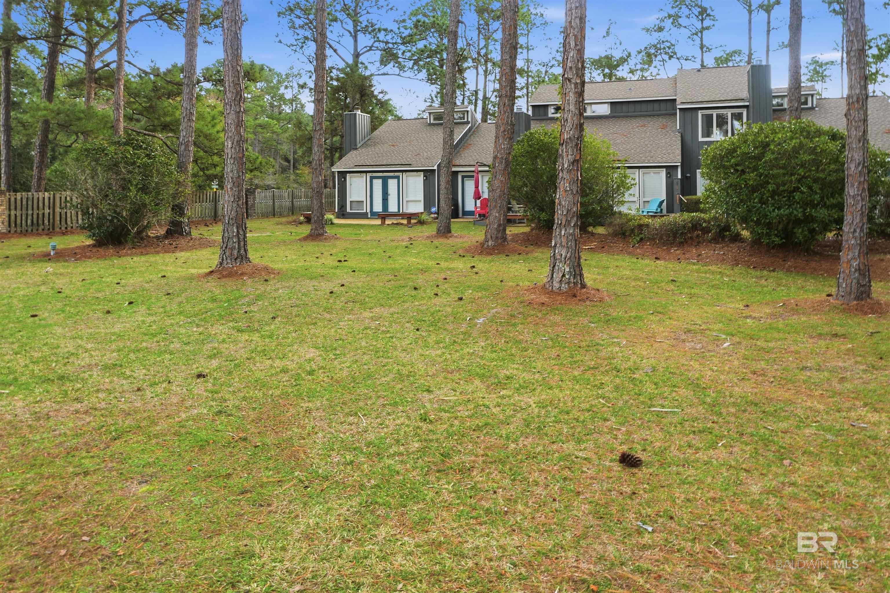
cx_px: 445
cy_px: 296
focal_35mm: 24
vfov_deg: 53.1
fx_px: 593
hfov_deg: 73.8
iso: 100
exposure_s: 1/10
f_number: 8
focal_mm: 16
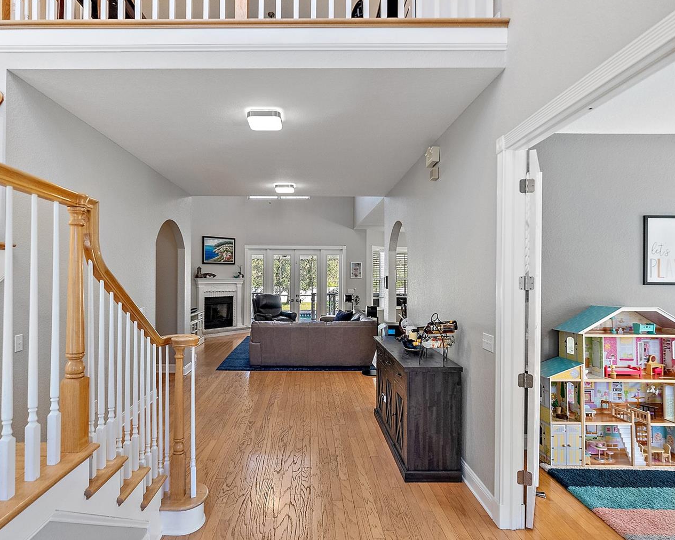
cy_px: 262
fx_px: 391
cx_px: 305
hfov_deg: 81.3
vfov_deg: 69.2
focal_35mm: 20
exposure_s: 1/60
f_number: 4
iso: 1600
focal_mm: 16.5
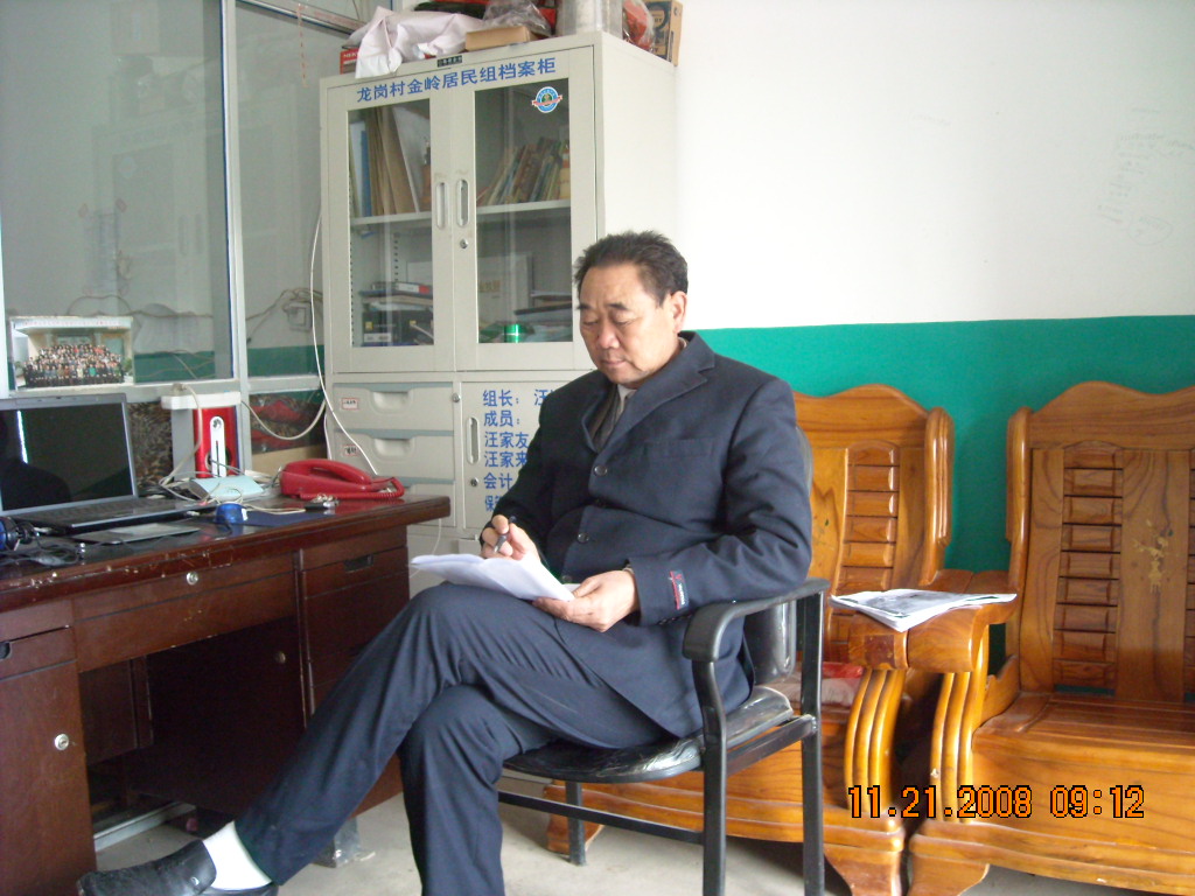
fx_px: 1208
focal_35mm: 35
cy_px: 448
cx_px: 598
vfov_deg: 40.7
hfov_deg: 52.6
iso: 400
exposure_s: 1/31
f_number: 2.8
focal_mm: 5.7
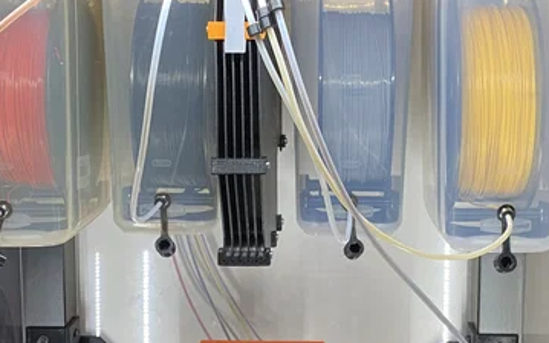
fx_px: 957
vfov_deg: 20.3
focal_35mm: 64
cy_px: 181
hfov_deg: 32.0
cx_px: 291
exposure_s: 1/60
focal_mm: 4.25
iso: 160
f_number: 1.8
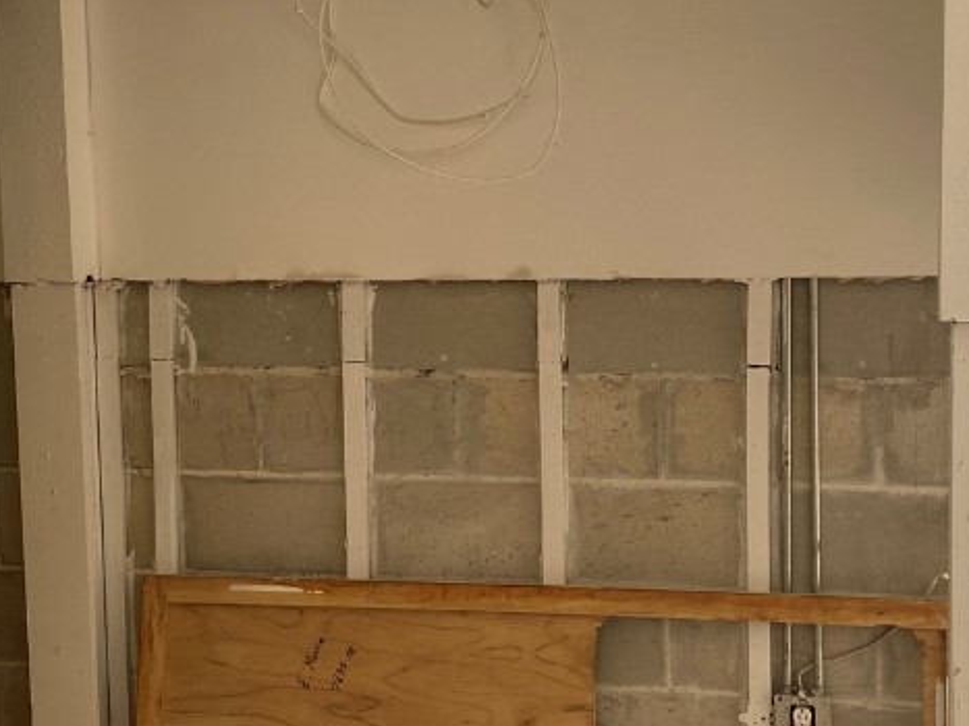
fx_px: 1595
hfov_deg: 33.6
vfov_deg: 25.6
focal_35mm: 57
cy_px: 328
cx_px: 618
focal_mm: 4.25
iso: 32
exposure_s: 1/223
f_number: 1.8
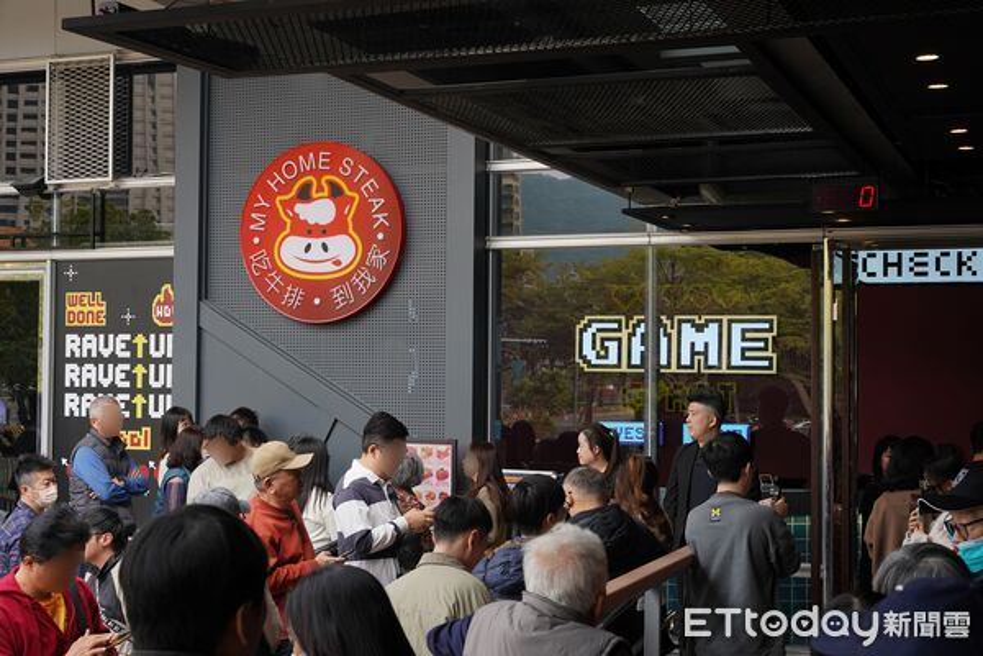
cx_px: 492
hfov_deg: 37.7
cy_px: 328
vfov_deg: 25.7
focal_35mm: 53
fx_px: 1439
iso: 640
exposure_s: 1/250
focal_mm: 52.7
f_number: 9
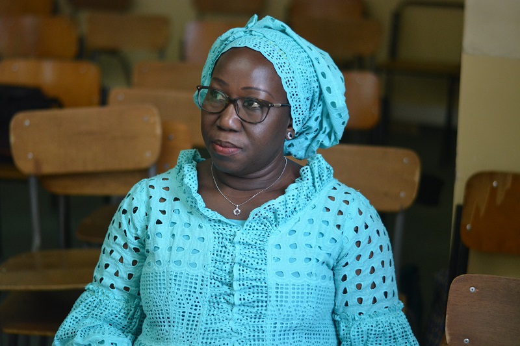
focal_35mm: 75
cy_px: 173
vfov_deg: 18.2
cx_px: 260
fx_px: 1083
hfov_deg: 27.0
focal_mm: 50
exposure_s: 1/320
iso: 1600
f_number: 2
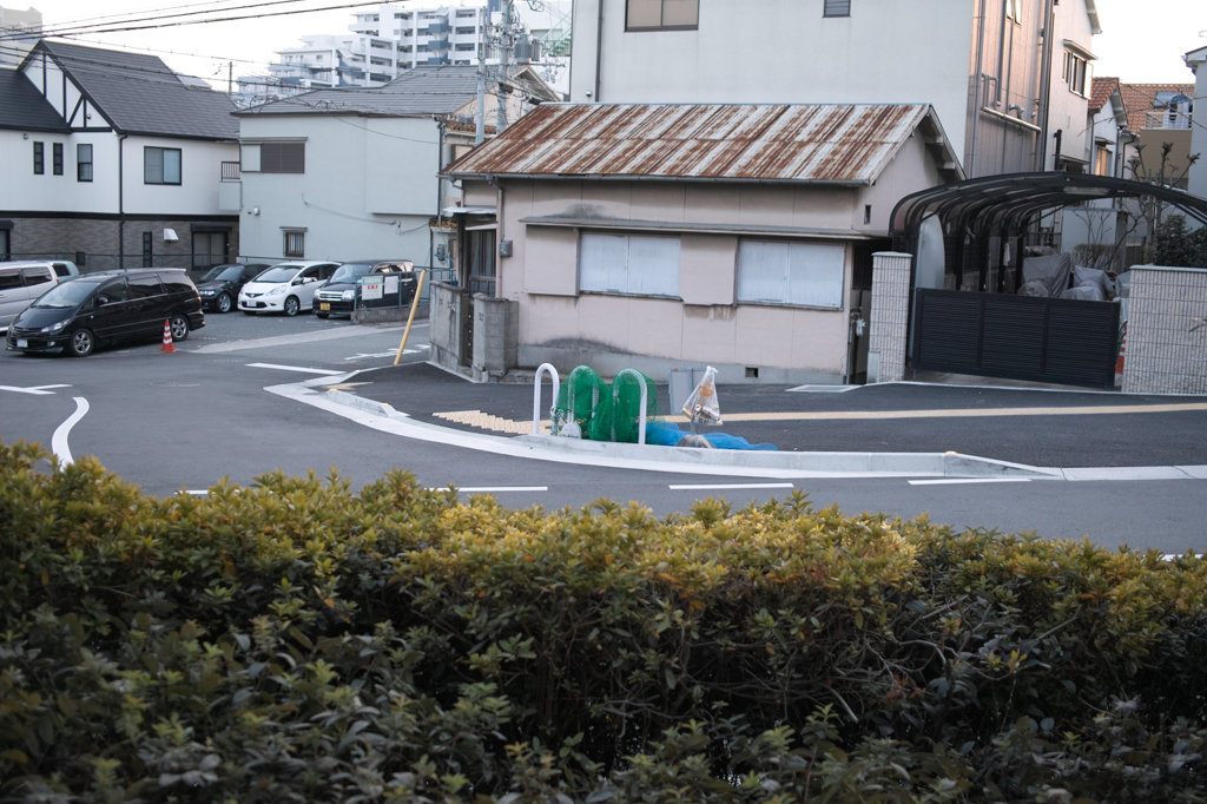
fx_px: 1374
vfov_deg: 32.6
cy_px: 402
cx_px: 604
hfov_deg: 47.4
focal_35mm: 41
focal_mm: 24.2
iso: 200
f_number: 2.8
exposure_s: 1/40
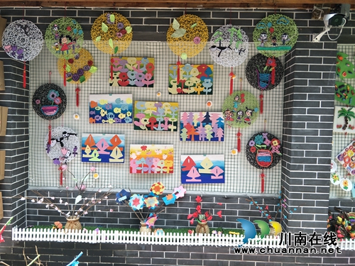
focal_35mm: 22
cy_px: 133
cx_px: 178
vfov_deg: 61.1
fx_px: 226
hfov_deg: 76.4
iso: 33
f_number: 1.7
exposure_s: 1/113
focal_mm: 3.79
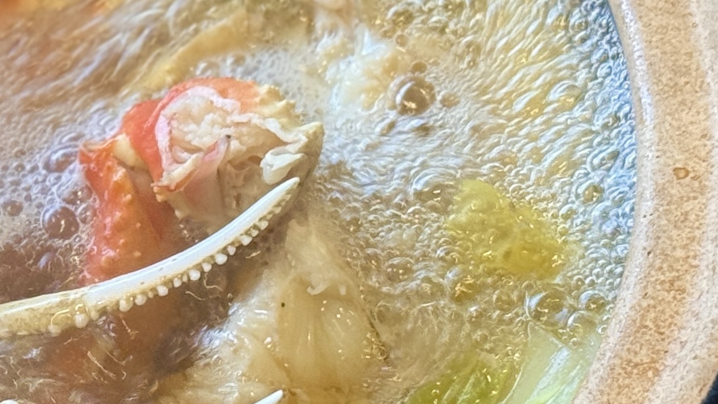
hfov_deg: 12.7
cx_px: -195
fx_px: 3141
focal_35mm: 165
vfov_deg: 7.4
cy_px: 188
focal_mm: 6.76
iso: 100
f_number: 1.78
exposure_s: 1/49
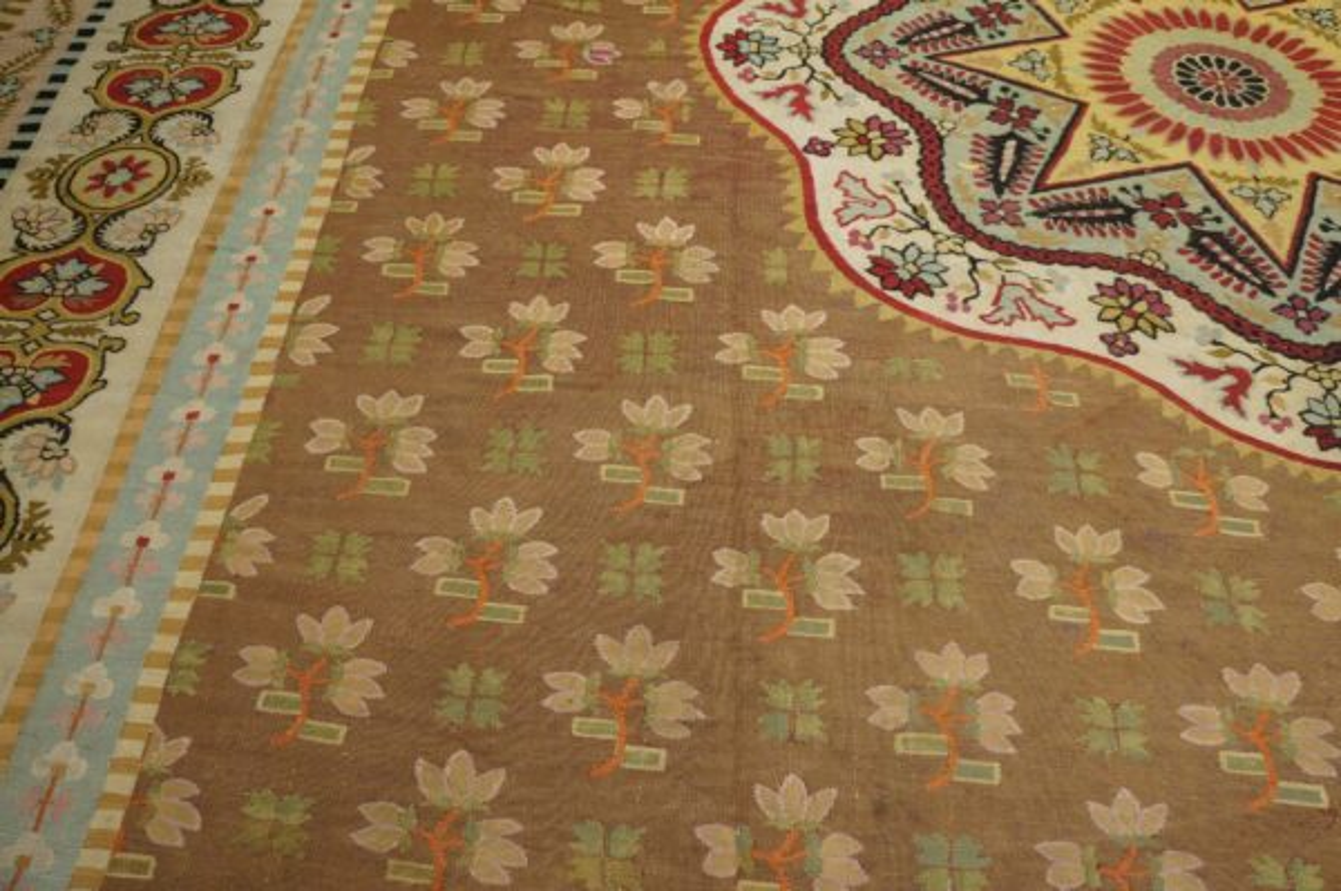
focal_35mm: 27
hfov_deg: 67.4
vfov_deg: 47.9
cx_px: 670
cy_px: 446
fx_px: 1005
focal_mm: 18
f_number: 4
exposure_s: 1/60
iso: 1000
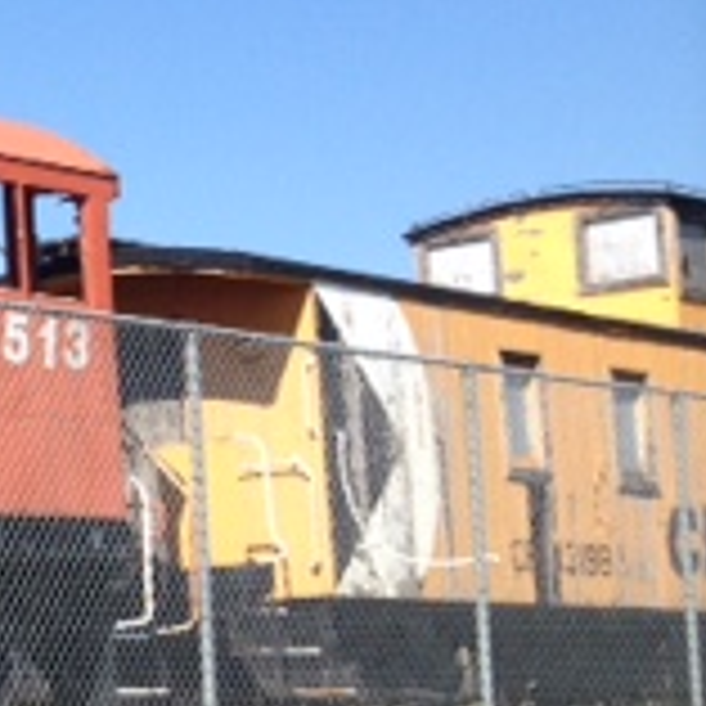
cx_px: -661
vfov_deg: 13.8
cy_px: 427
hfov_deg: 12.4
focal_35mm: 126
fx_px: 2907
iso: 50
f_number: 2.4
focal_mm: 4.28
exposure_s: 1/1227
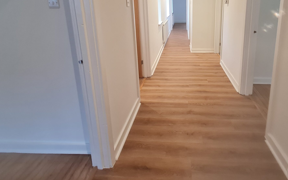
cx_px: 174
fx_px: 157
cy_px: 36
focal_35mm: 20
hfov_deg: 83.9
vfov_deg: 55.4
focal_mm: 1.74
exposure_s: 1/50
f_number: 2.2
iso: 200
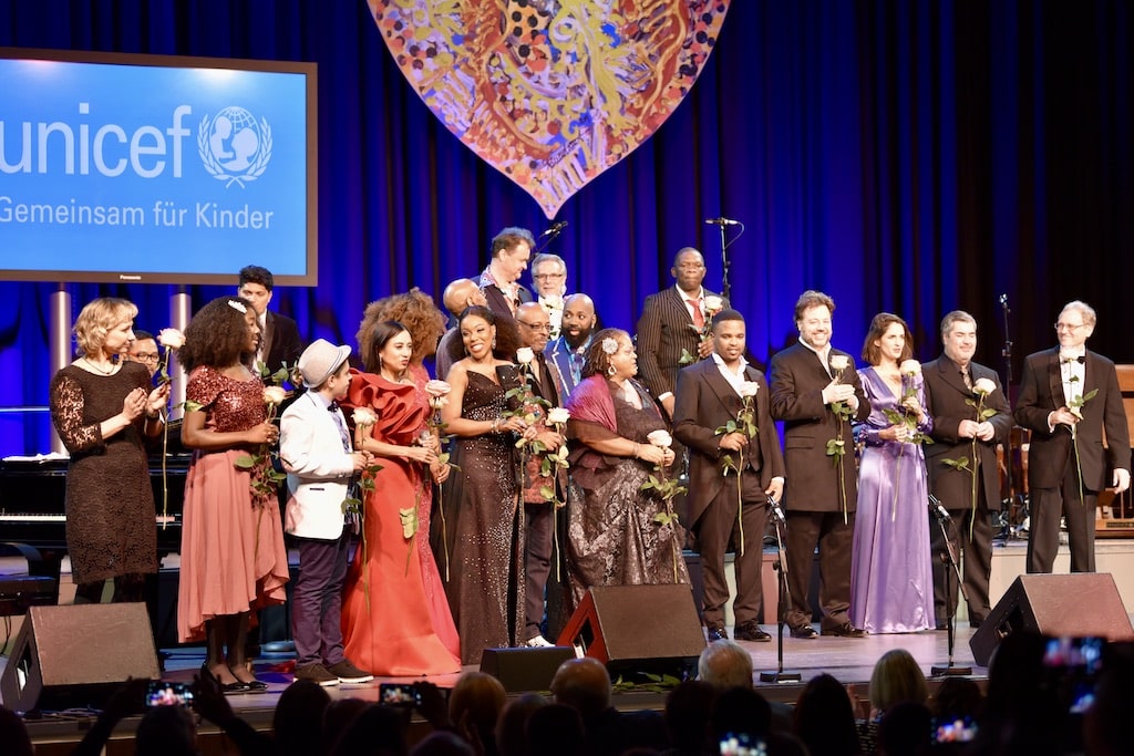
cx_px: 567
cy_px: 378
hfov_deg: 20.8
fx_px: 3087
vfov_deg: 14.0
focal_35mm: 98
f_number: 2.8
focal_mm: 98
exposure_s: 1/125
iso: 1250
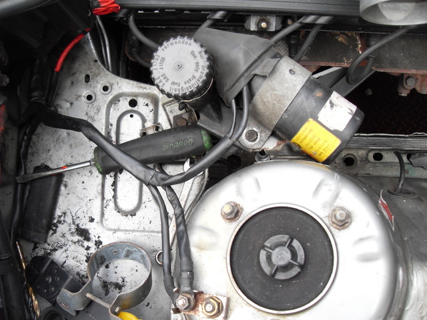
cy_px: 160
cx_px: 214
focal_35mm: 34
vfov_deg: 41.8
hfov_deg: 54.0
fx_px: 419
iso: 100
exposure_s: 1/60
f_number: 2.8
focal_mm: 6.3
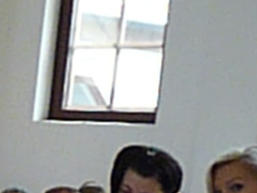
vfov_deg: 8.8
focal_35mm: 164
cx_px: -508
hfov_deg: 9.5
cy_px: 292
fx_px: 1218
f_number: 3.2
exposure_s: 1/125
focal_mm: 4.8
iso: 800
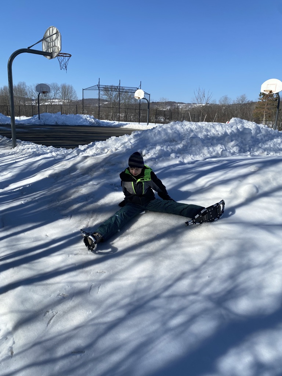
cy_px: 188
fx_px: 282
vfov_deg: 67.3
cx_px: 141
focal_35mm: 26
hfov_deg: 53.1
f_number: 1.8
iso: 32
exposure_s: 1/4444
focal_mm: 4.25
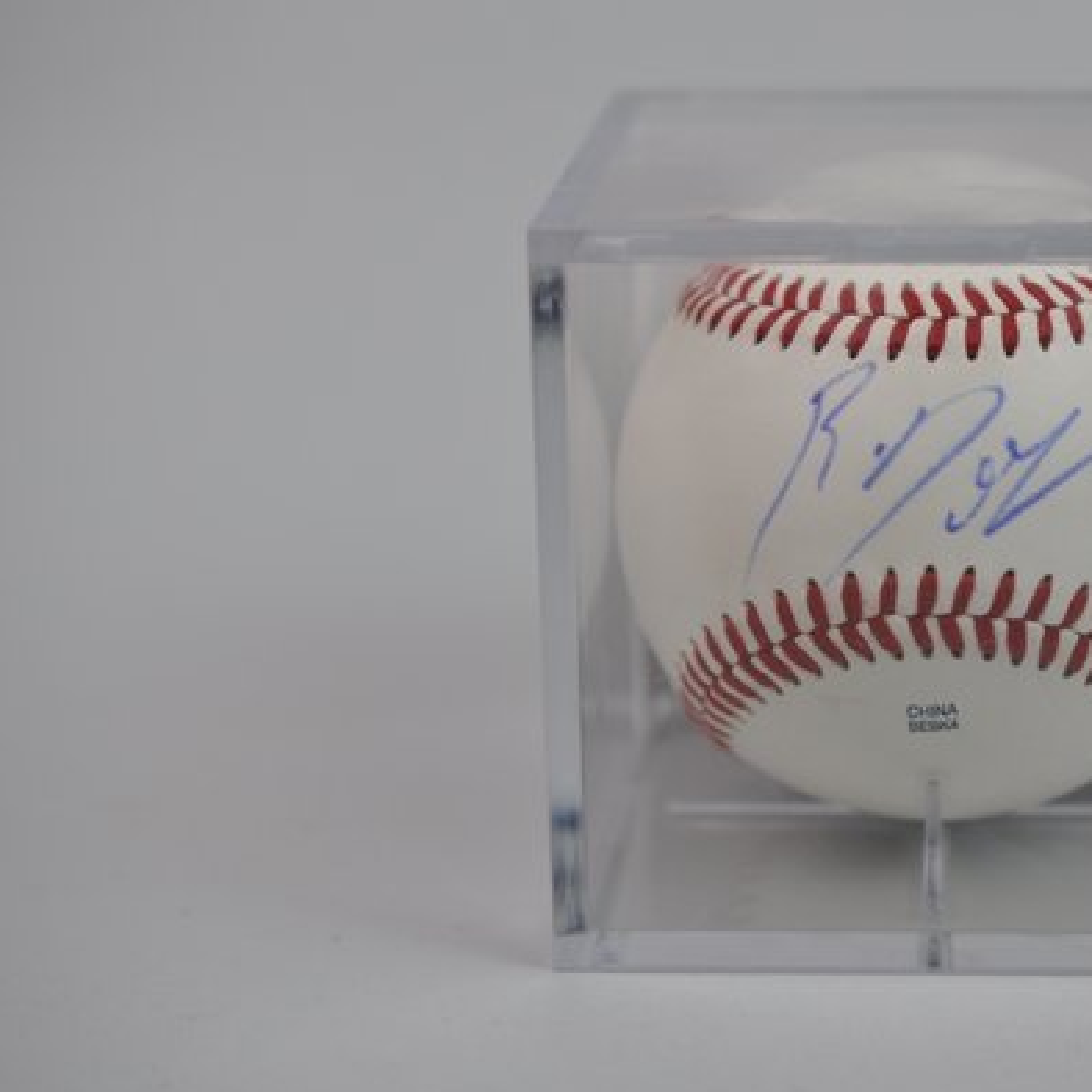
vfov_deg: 18.9
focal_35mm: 92
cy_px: 564
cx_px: 917
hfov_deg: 18.7
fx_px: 3284
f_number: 4
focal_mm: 40
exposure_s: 1/80
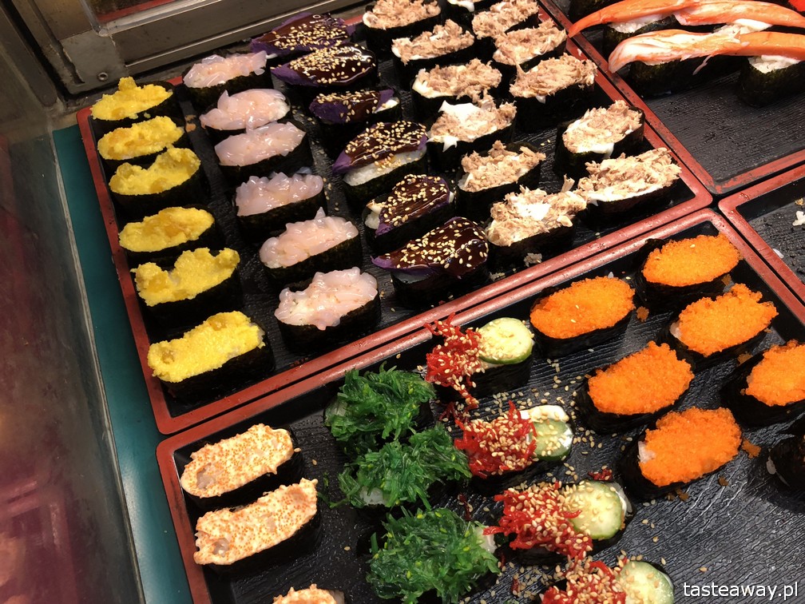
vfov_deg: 48.2
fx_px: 674
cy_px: 302
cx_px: 402
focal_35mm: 29
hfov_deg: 61.7
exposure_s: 1/24
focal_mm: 3.99
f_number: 1.8
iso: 32
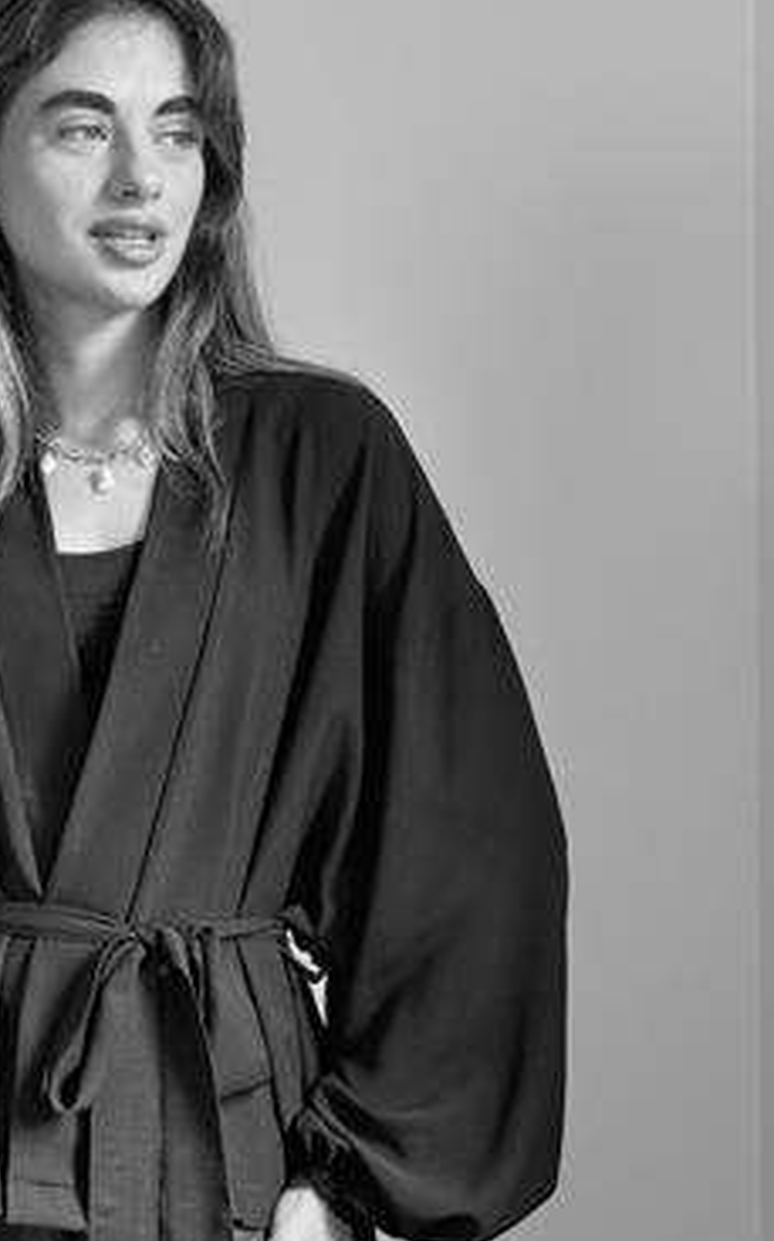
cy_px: 675
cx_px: 142
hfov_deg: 17.4
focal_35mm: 74
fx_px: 2500
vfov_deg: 27.8
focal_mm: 6.76
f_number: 1.78
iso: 250
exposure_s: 1/56
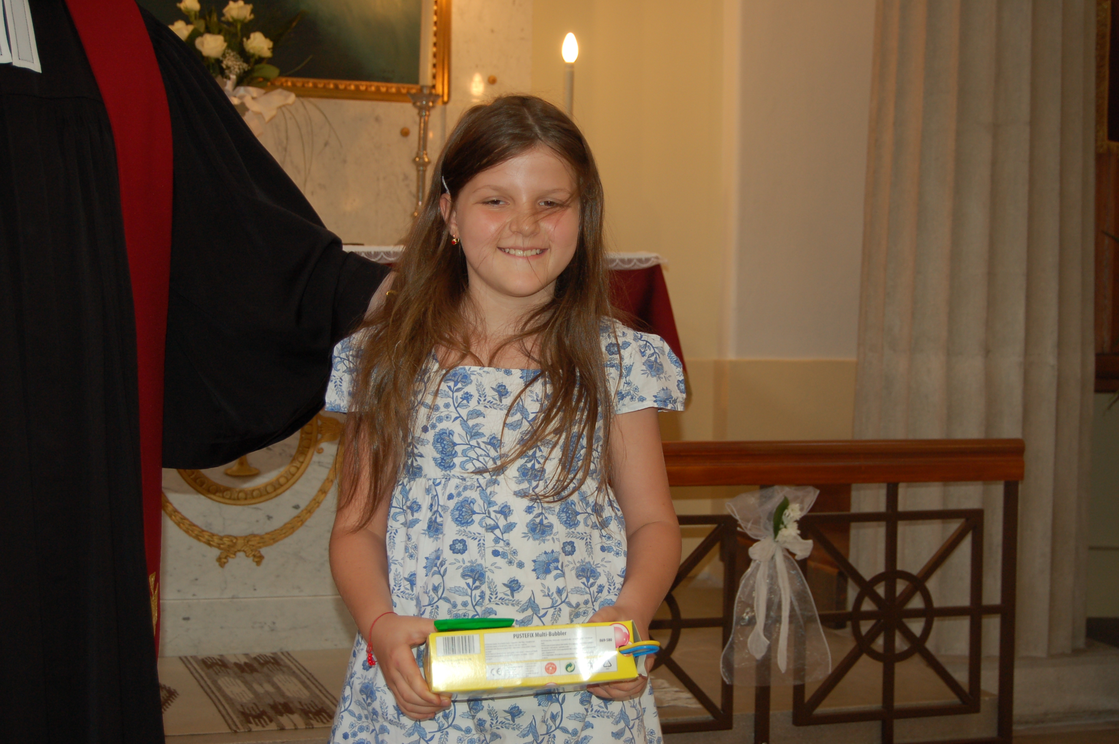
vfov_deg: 23.7
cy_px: 372
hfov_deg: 35.1
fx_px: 1770
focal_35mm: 57
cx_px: 560
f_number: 5
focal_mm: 38
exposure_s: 1/60
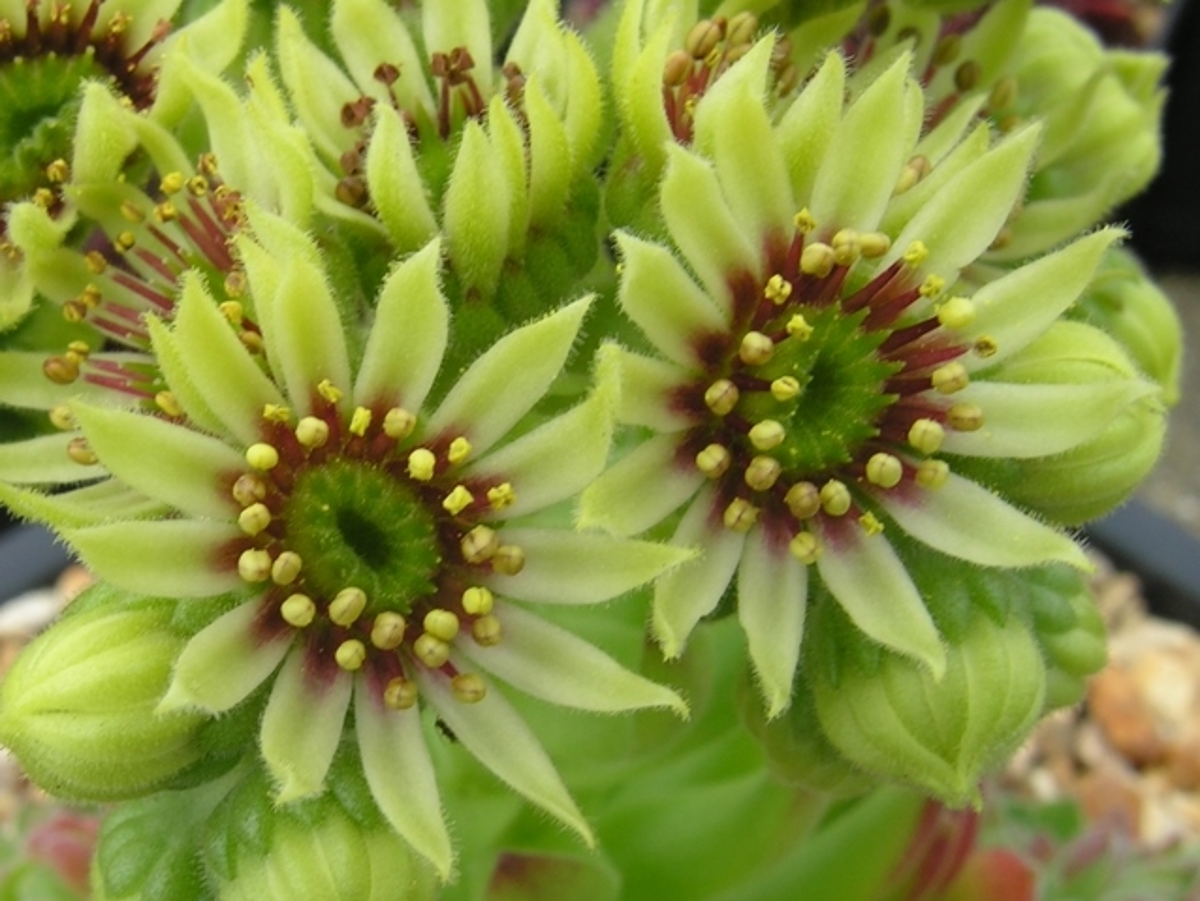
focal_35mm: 35
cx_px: 600
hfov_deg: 52.6
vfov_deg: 40.7
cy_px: 450
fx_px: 1214
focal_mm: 8.9
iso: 50
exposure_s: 1/78.2
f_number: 7.1
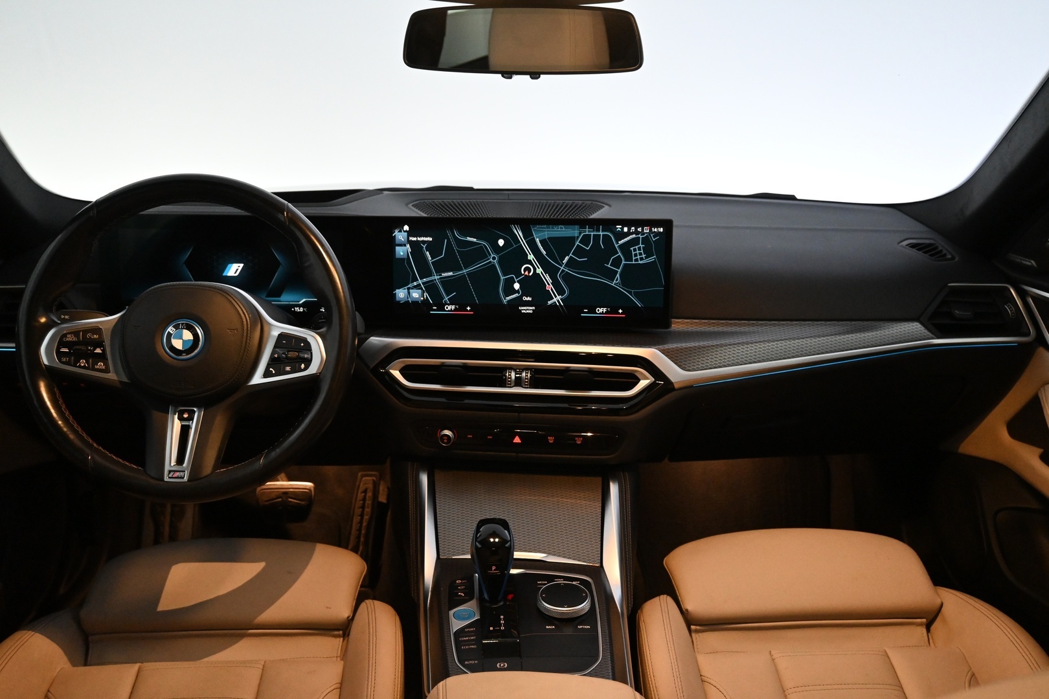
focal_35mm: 30
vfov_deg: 43.6
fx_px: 874
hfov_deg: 61.9
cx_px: 524
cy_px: 350
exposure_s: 1/60
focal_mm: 20
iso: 3200
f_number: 3.8
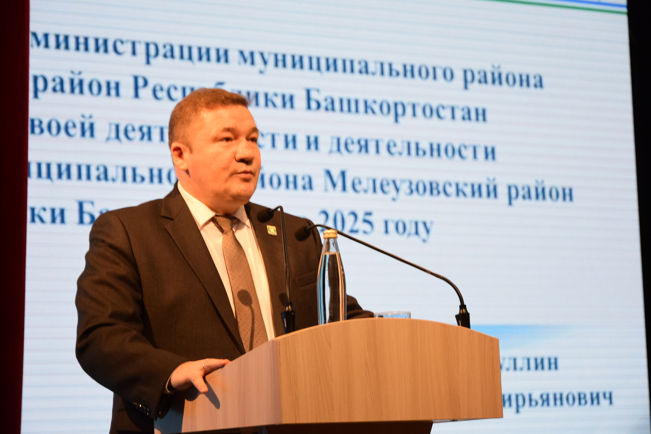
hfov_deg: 18.2
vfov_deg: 12.2
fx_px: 2034
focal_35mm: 112
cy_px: 217
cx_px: 326
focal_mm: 75
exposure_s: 1/125
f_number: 5.3
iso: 1250
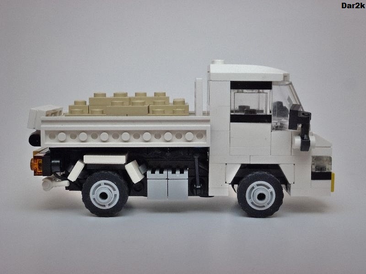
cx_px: 183
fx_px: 550
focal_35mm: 52
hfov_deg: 36.8
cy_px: 137
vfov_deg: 28.0
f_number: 4.3
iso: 400
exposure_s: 1/8
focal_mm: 9.4
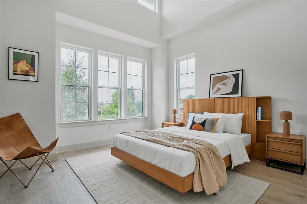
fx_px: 153
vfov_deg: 67.3
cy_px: 102
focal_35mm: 18
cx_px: 154
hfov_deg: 90.0
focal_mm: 18
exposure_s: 1/13
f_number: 9
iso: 160
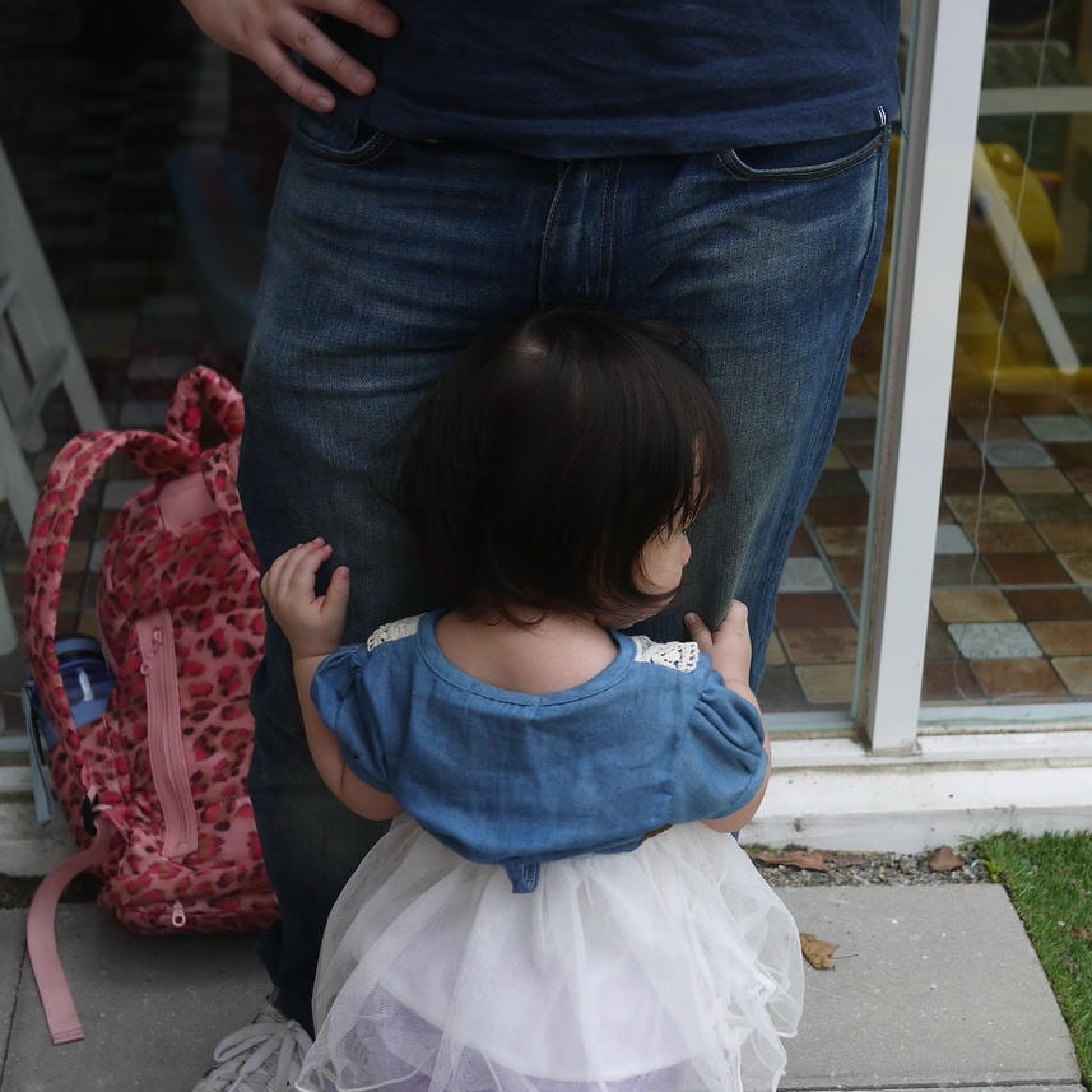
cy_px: 656
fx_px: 2356
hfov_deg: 25.9
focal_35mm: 66
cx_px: 735
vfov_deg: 26.0
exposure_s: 1/1600
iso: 160
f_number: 2.8
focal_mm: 20
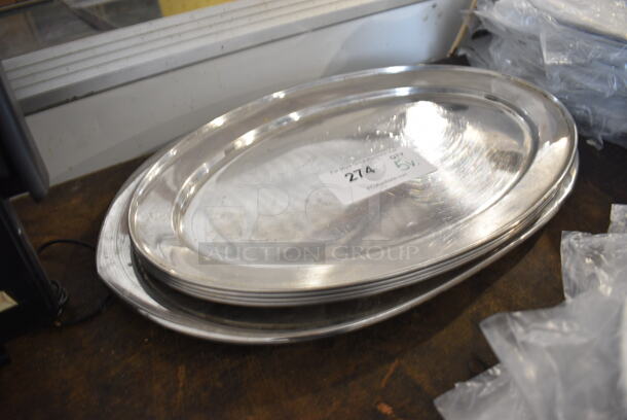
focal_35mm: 27
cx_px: 314
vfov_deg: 48.0
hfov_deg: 67.3
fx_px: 471
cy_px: 210
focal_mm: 18
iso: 500
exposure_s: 1/30
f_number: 4
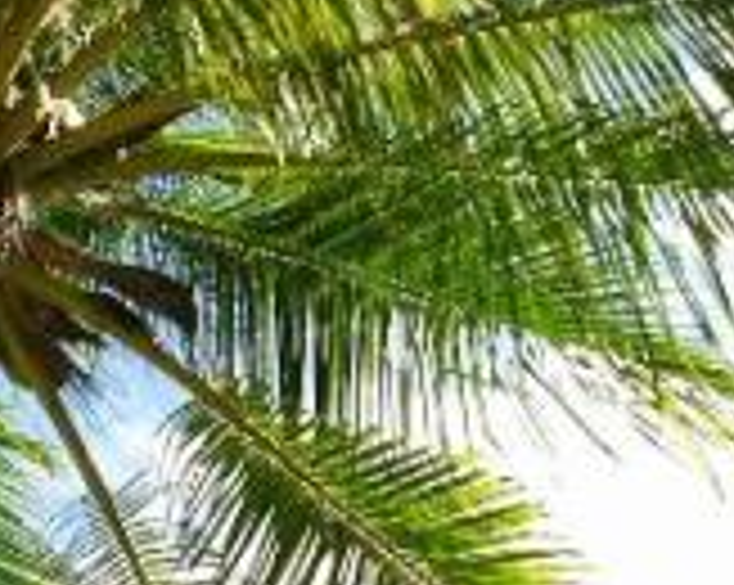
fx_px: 1974
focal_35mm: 91
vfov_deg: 16.9
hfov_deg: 20.2
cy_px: 292
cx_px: -63
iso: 50
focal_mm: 5.8
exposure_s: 1/145
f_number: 5.6
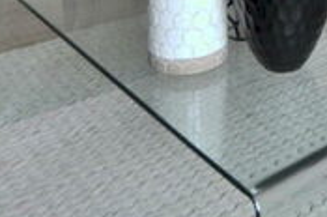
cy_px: -182
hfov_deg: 31.1
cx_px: 323
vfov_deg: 17.7
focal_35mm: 60
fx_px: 544
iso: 400
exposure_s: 1/100
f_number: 5
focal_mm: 10
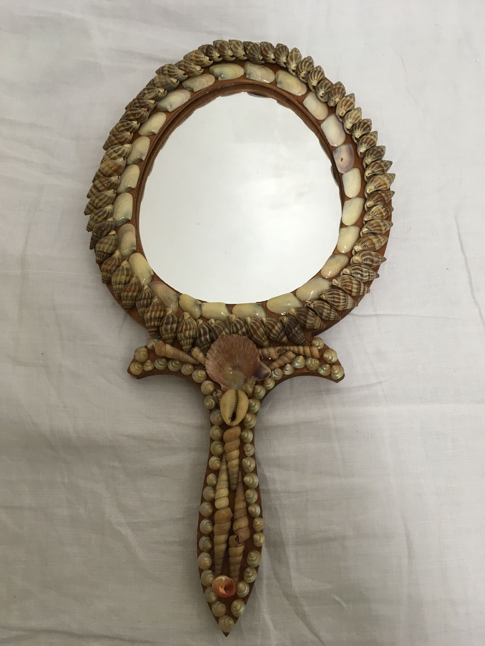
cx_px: 242
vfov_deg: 61.7
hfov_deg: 48.2
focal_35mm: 29
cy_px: 323
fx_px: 542
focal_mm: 4.15
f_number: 2.2
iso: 50
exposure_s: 1/33
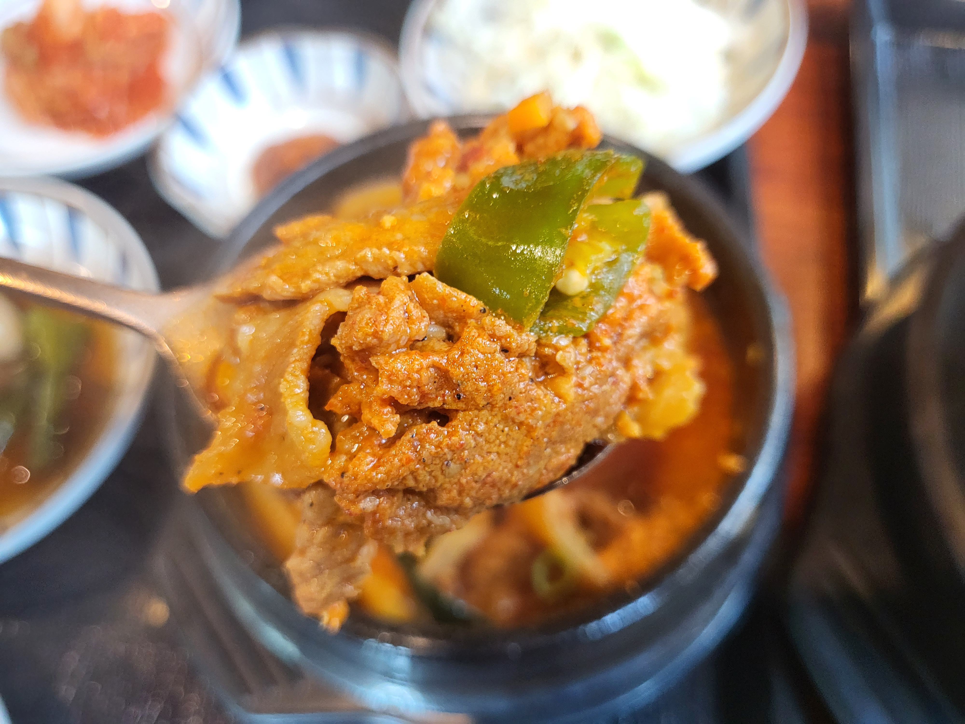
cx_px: 482
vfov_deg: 53.1
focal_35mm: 26
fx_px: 725
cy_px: 362
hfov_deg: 67.3
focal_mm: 4.25
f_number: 1.8
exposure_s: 1/60
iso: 250
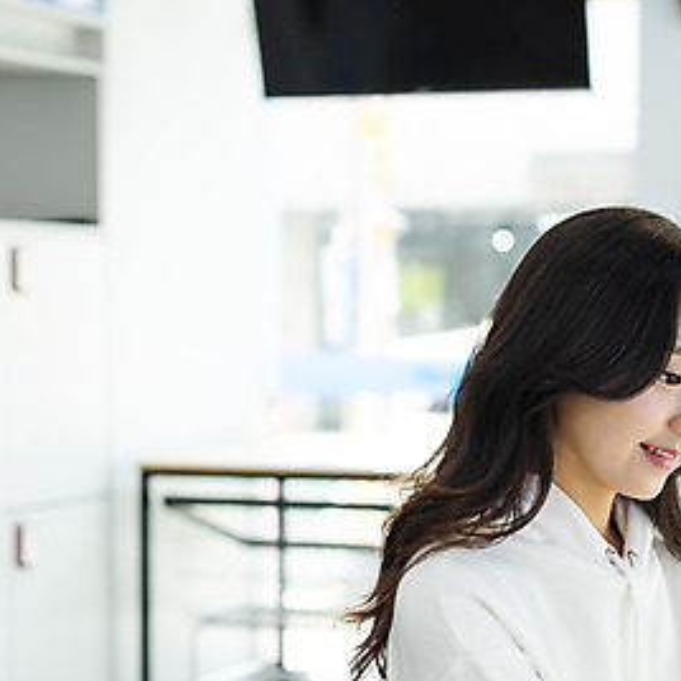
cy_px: 485
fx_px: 2114
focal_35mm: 95
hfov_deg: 18.3
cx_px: 393
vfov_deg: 18.2
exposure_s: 1/800
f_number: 2.8
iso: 500
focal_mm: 50
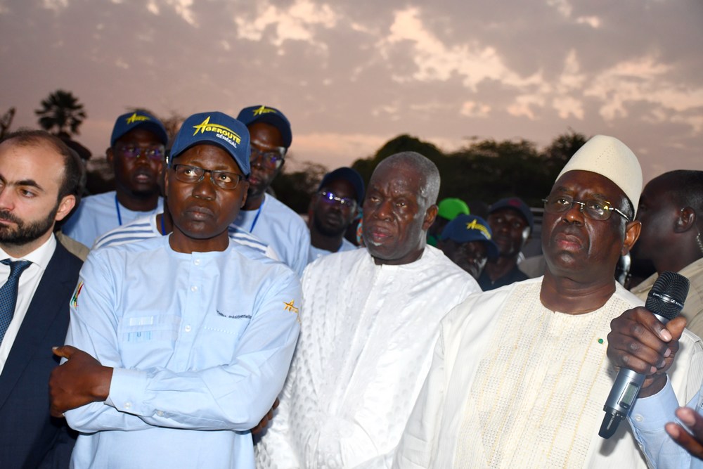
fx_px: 996
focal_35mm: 51
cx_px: 352
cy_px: 234
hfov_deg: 38.9
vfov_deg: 26.5
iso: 800
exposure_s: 1/60
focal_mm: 34
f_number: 4.2
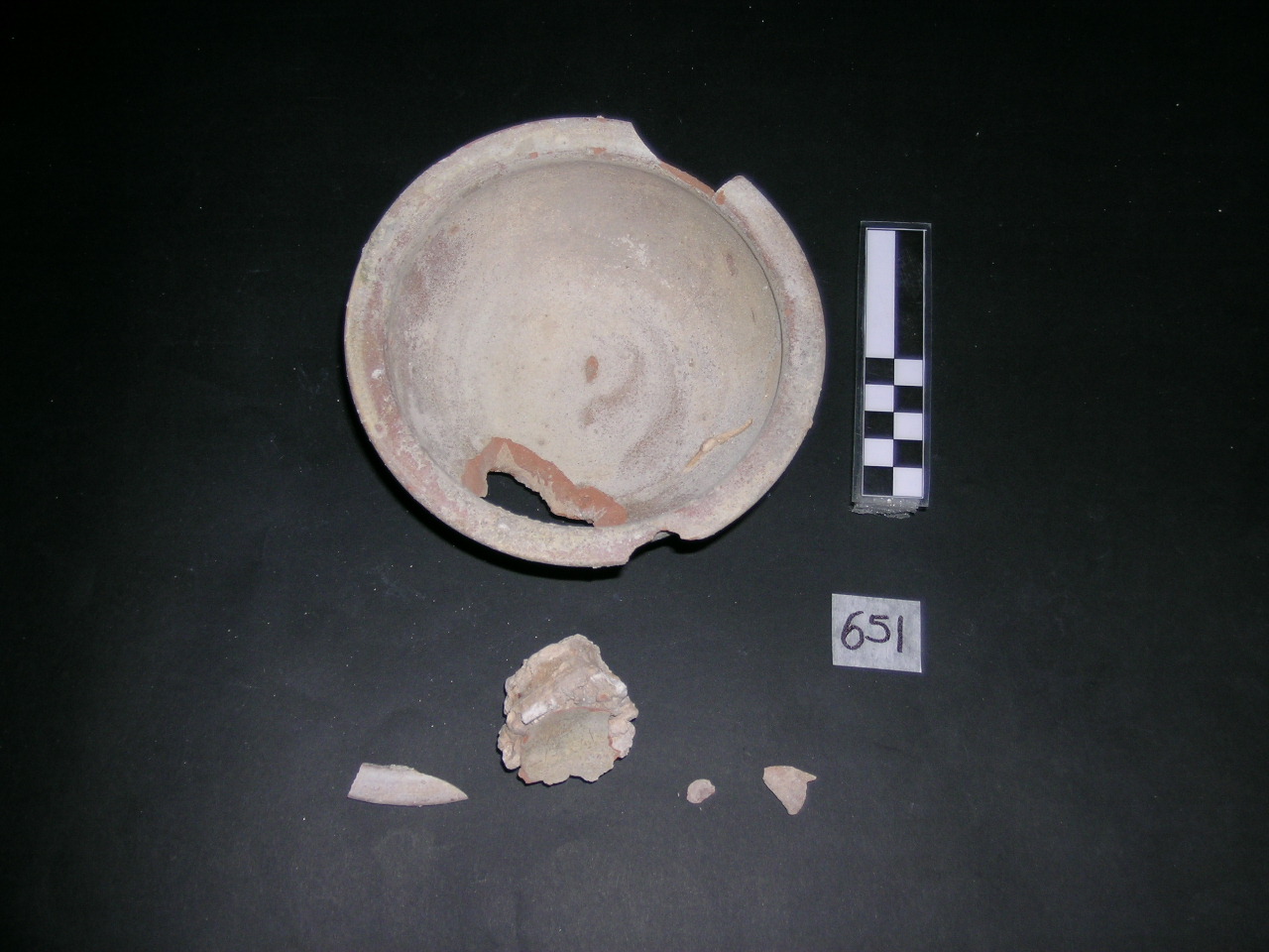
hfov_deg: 44.8
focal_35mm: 42
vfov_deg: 34.3
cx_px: 634
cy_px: 476
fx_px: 1540
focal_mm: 8.7
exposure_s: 1/60.1
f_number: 3.2
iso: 50
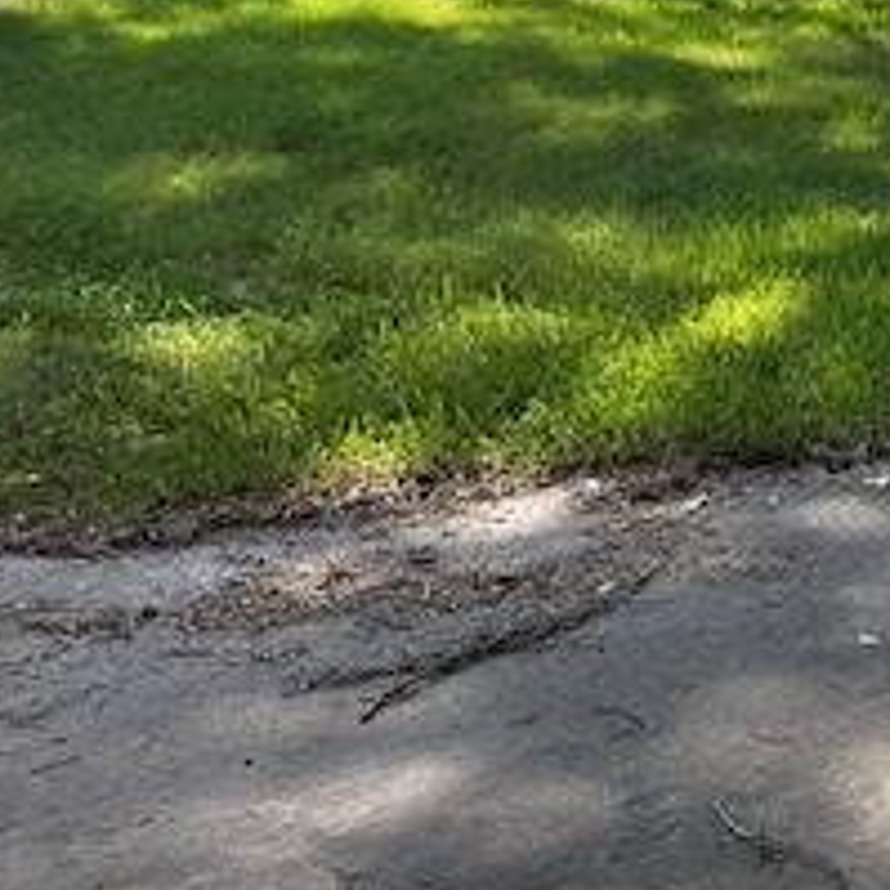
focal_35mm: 74
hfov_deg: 19.8
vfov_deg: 22.2
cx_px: 1391
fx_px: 2153
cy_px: -63
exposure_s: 1/419
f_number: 1.6
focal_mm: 5.1
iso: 50
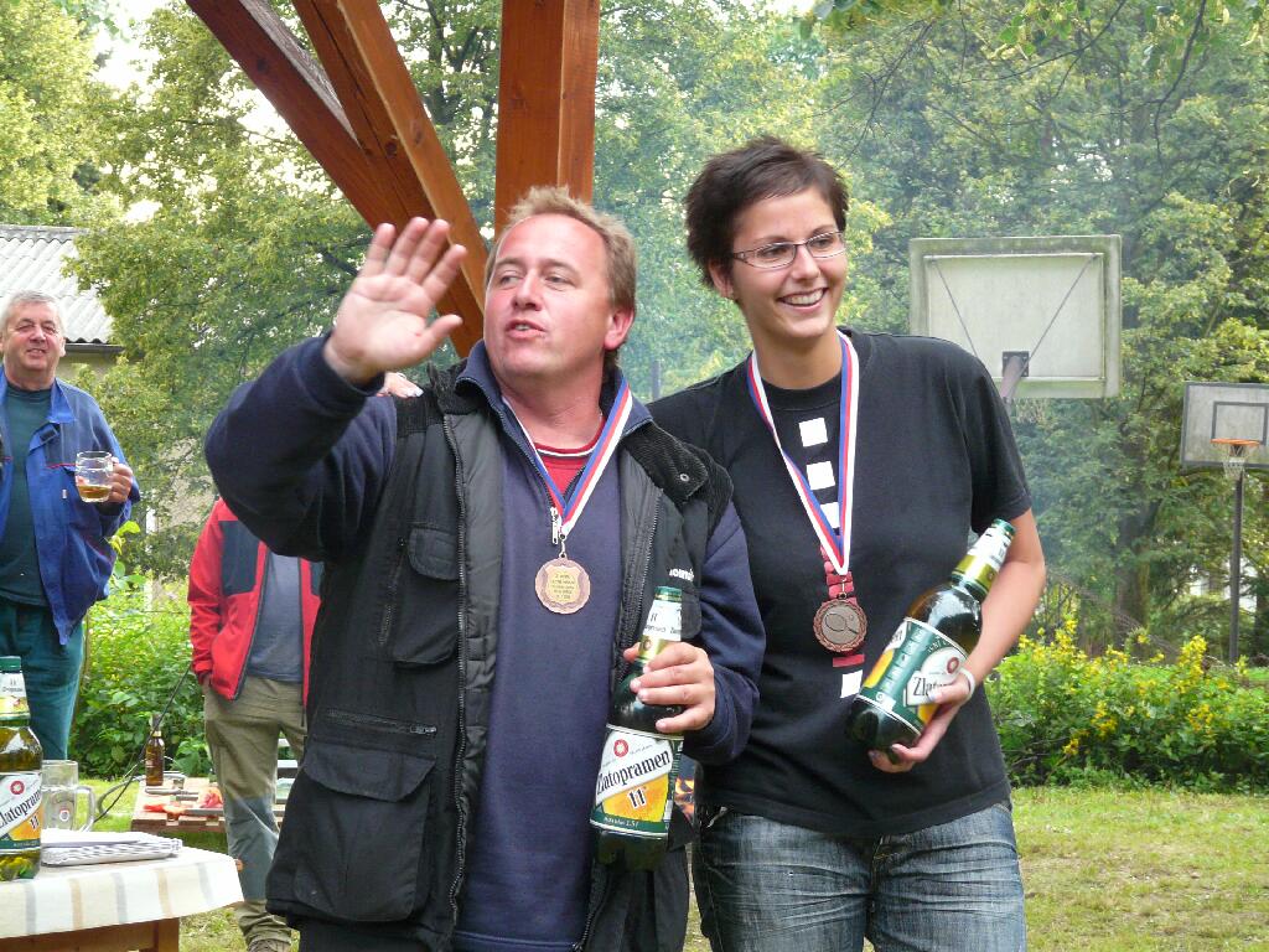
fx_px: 3263
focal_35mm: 89
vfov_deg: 16.6
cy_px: 476
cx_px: 634
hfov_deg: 22.0
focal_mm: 14.7
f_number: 3.6
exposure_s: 1/50
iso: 200
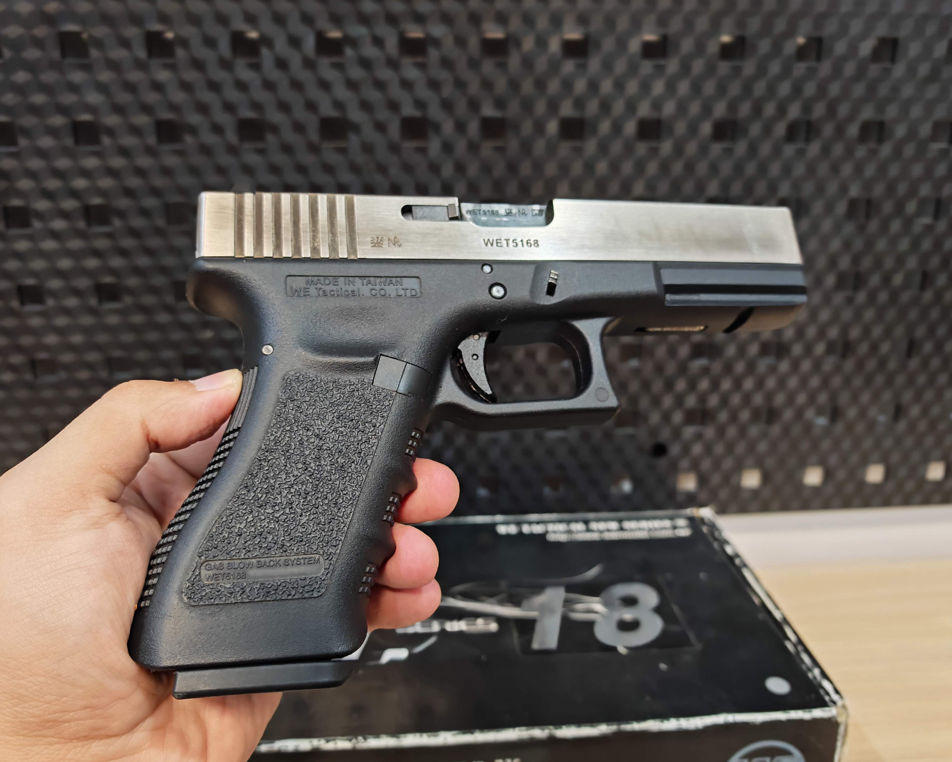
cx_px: 459
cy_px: 382
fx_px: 732
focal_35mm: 26
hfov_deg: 66.0
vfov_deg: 54.9
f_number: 2
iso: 400
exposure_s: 1/50
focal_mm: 6.83
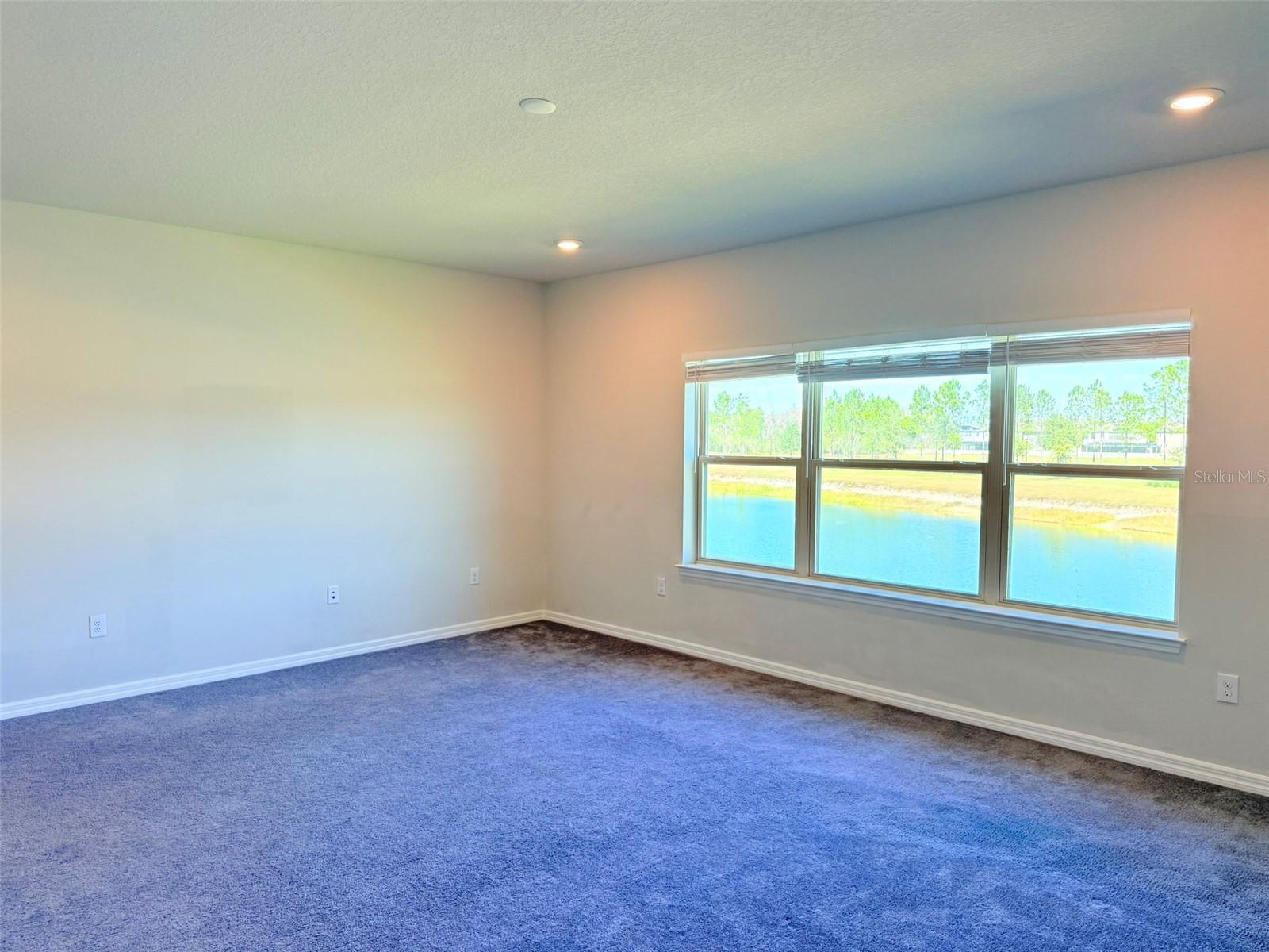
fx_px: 880
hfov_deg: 71.6
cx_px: 634
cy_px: 476
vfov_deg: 56.8
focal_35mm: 24
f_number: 1.78
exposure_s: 1/225
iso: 125
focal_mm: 6.76
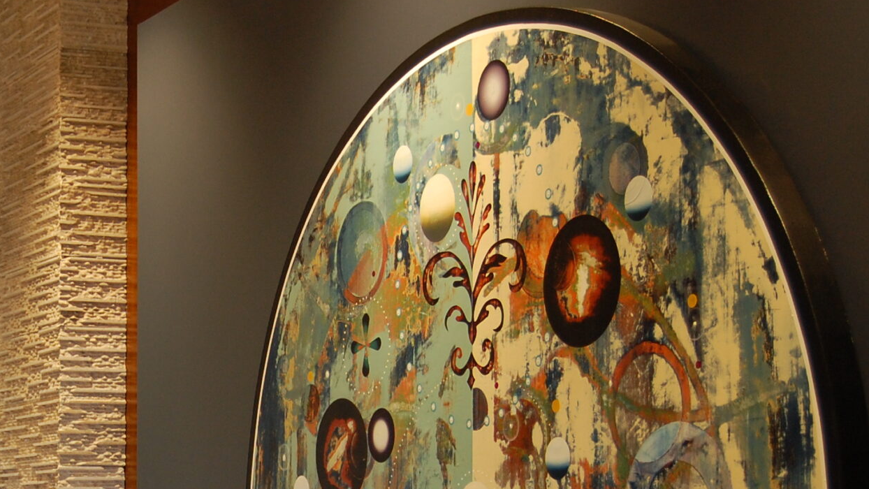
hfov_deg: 24.6
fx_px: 1936
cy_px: 529
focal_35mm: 84
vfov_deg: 14.1
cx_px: 86
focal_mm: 26
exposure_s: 1/80
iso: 400
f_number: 4.2
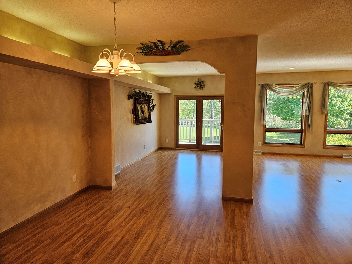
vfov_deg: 58.9
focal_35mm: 23
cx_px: 176
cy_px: 132
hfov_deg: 73.9
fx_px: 234
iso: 100
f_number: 1.8
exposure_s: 1/120
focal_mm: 5.4
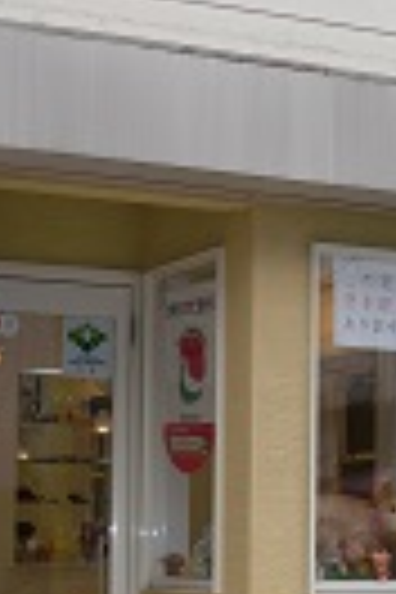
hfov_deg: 12.7
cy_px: 511
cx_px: 180
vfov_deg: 18.7
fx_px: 1782
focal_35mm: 108
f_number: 2.8
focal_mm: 6.3
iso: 64
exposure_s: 1/250
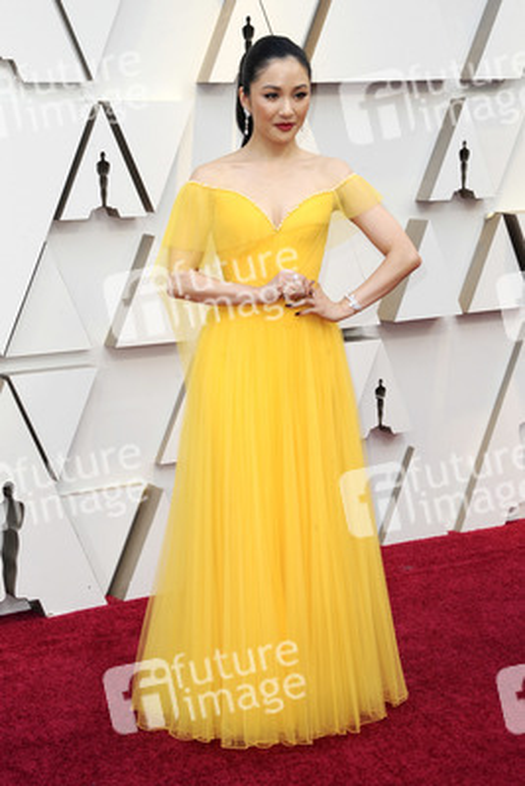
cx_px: 262
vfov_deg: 29.6
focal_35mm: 68
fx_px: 1486
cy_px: 393
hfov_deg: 20.0
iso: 800
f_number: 8
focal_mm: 68
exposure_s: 1/250
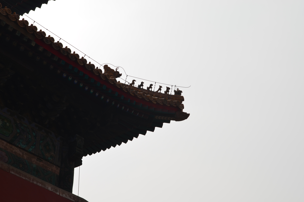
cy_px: 101
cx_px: 152
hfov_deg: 24.7
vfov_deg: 16.5
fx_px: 695
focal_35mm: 82
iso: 100
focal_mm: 55
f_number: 13
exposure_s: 1/320
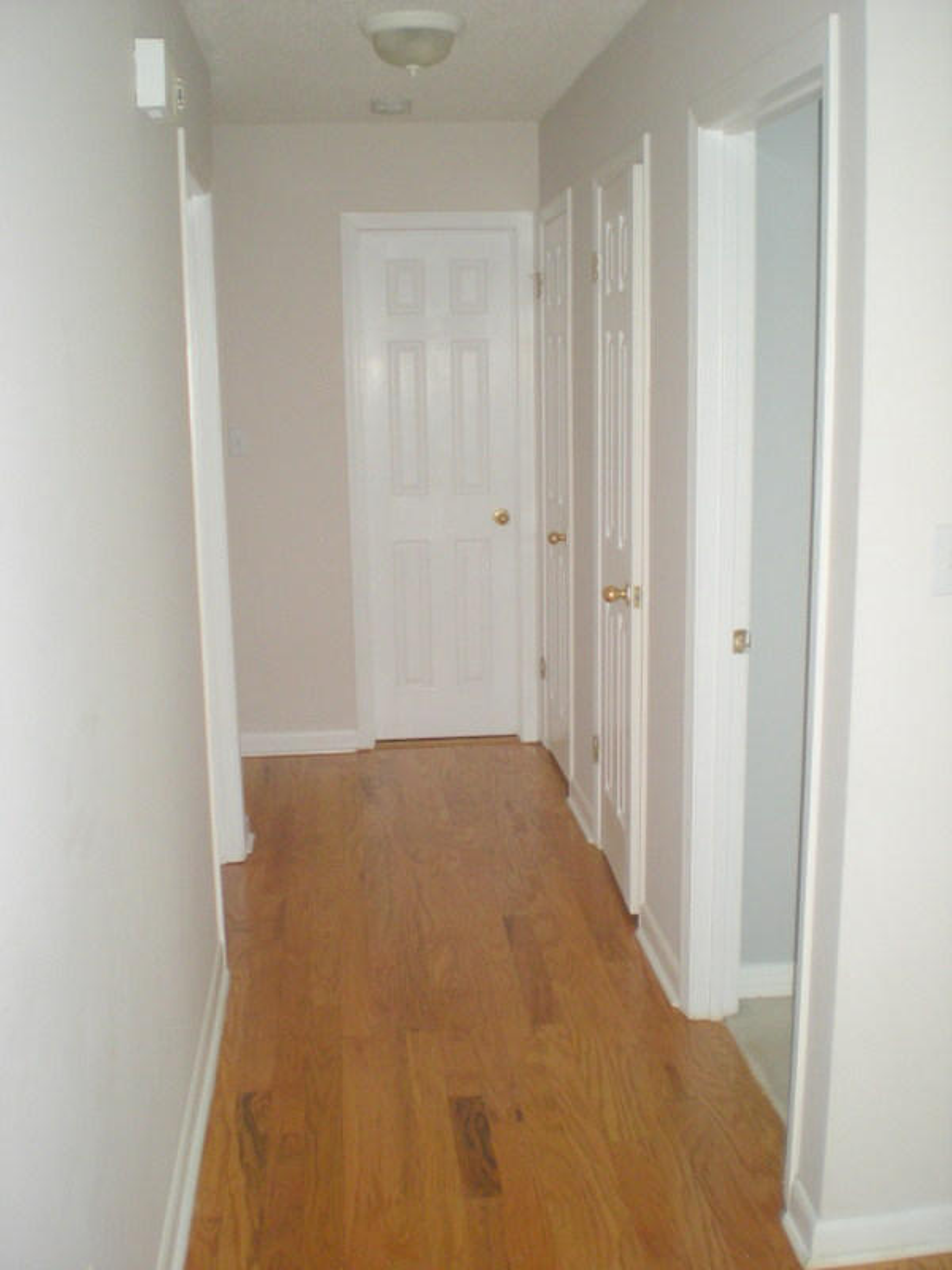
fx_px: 1393
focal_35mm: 38
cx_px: 476
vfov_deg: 49.0
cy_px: 635
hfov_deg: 37.7
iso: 186
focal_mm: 6.3
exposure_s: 1/60
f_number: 3.1
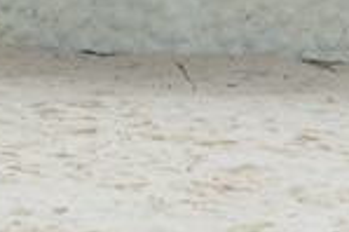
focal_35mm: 467
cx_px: 200
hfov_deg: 4.4
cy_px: -422
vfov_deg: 2.9
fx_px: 4522
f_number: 11
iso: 100
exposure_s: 1/100
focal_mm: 40
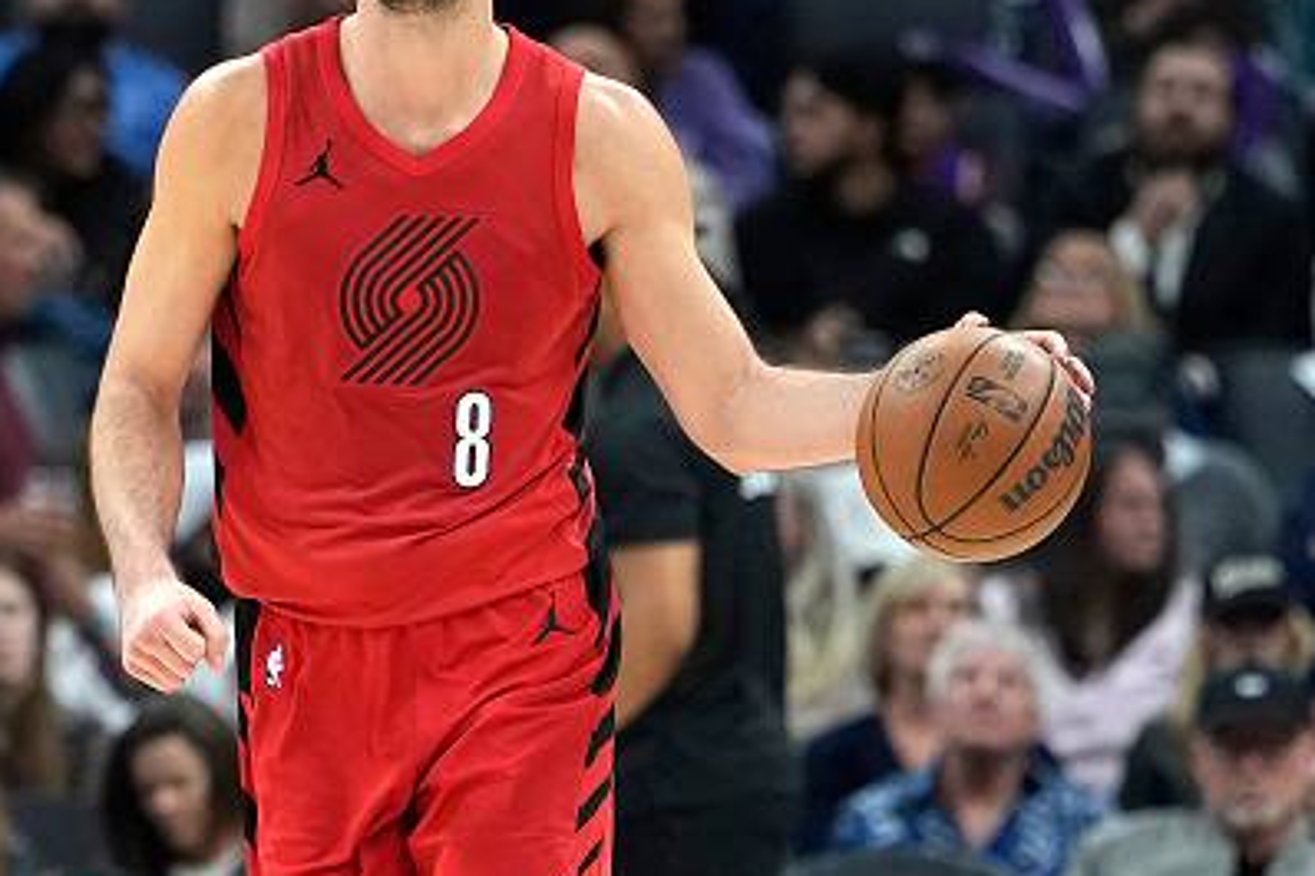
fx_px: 11830
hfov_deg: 6.4
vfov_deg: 4.2
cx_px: 446
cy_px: 301
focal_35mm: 324
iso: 2000
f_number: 2
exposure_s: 1/2500
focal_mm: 145
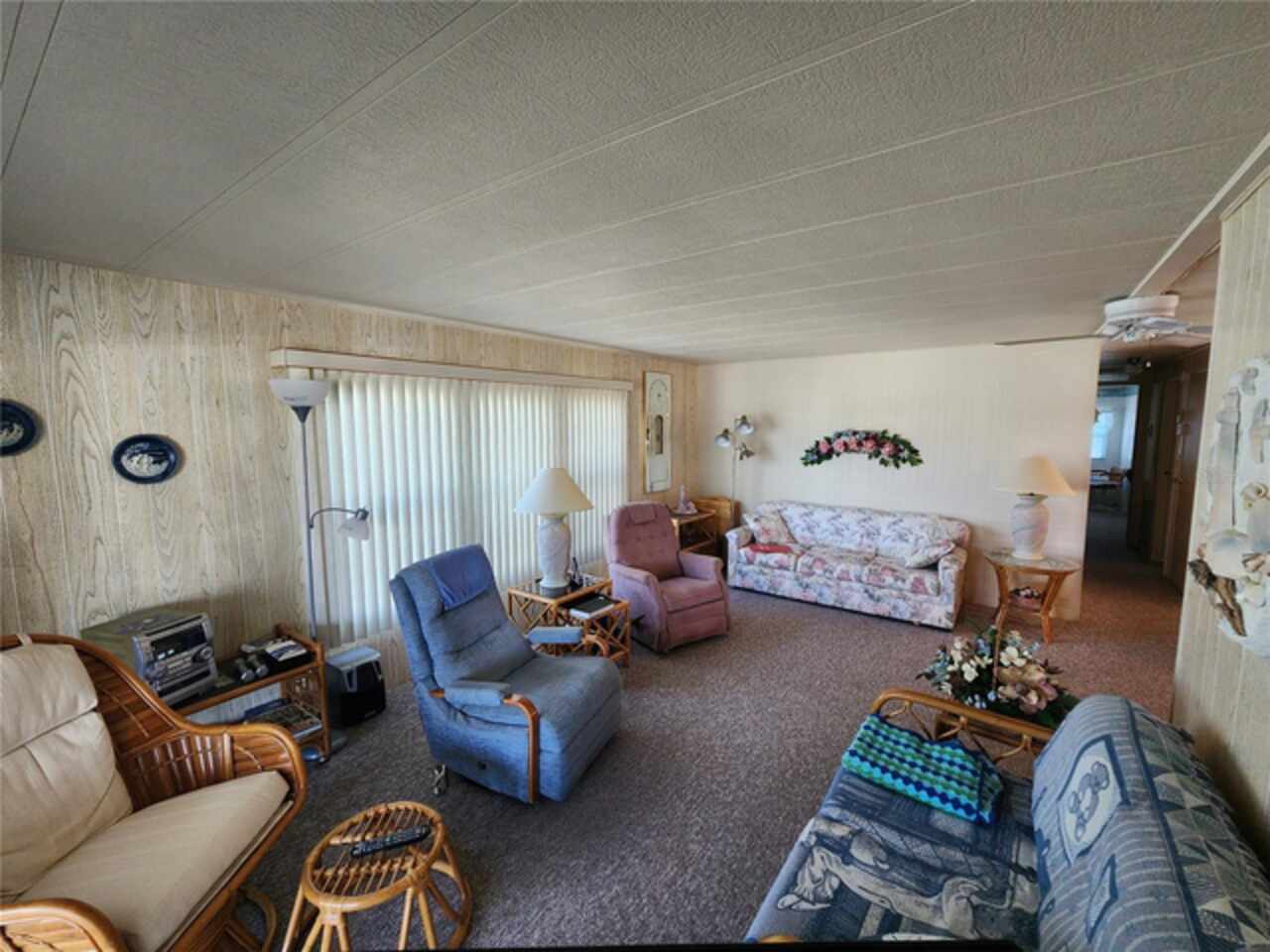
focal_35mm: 13
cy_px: 476
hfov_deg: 106.2
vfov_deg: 89.9
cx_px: 635
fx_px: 477
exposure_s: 1/60
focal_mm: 2.2
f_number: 2.2
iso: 200
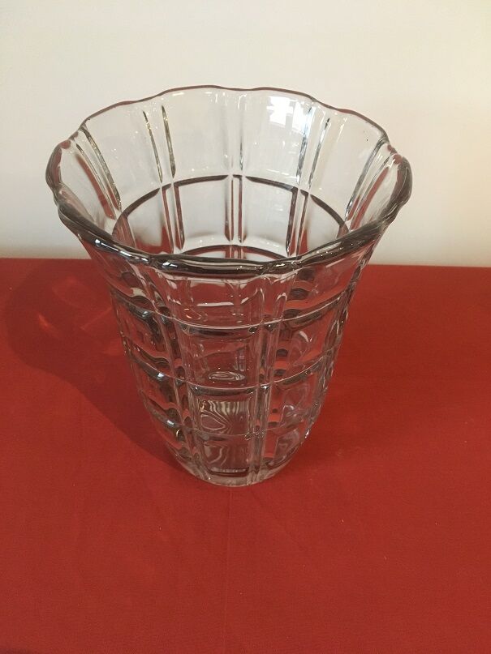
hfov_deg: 48.2
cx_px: 246
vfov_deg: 61.7
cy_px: 327
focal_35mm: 29
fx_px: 549
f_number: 2.2
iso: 250
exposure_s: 1/17
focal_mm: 4.15
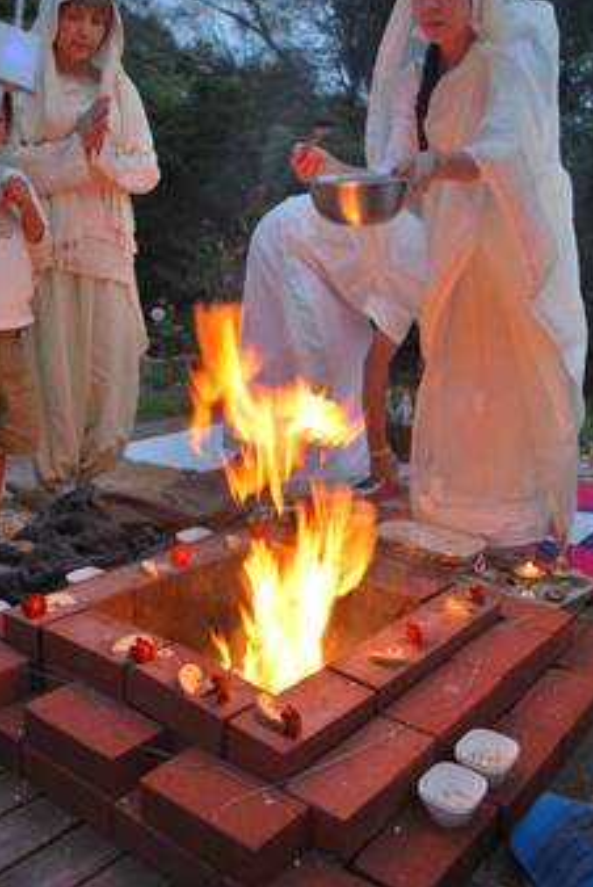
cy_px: 365
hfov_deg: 41.1
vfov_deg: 58.3
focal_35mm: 32
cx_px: 341
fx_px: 789
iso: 220
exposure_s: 1/30
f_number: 3.5
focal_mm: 18
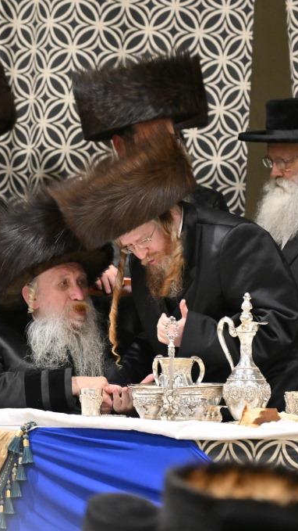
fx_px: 6658
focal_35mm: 474
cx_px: 133
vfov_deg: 4.6
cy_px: 266
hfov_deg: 2.6
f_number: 2.8
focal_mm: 200
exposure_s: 1/200
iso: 500
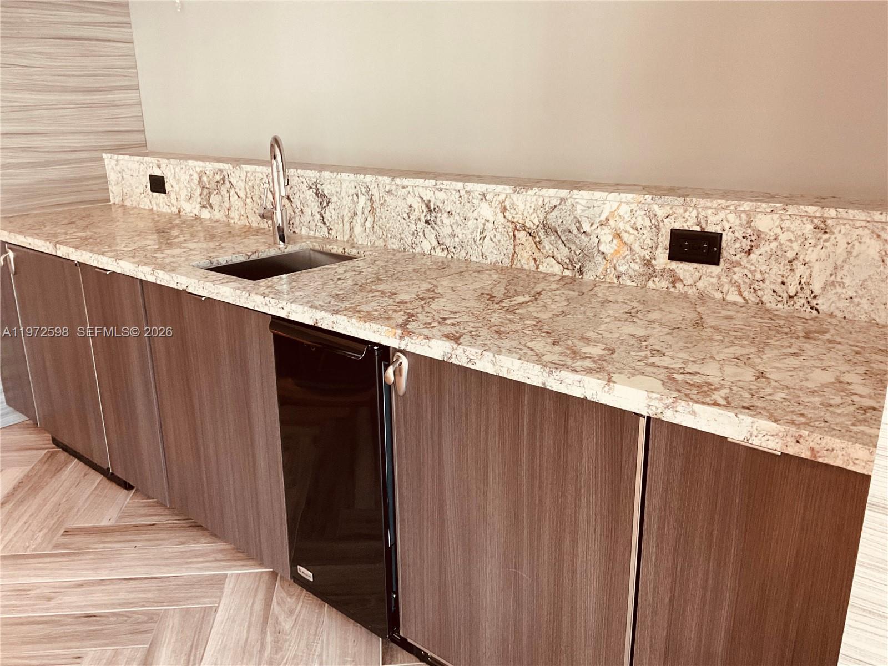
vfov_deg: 48.2
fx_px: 744
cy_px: 333
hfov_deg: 61.7
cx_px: 444
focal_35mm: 29
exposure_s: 1/60
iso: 125
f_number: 1.8
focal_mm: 3
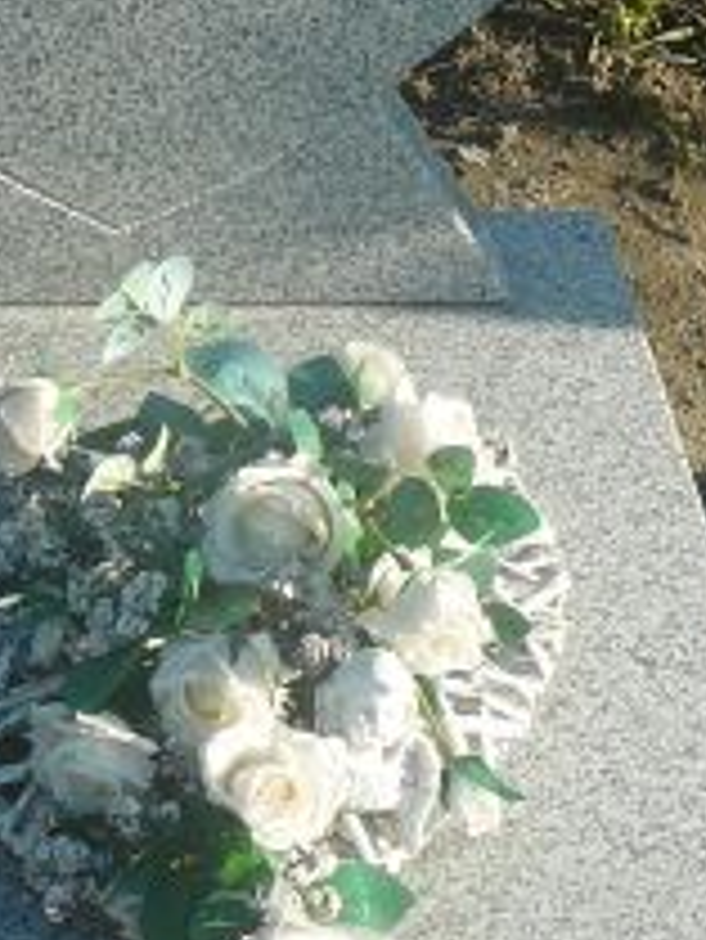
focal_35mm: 107
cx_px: 184
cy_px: 279
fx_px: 2907
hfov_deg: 13.8
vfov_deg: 18.3
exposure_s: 1/500
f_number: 2.8
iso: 80
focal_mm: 5.2
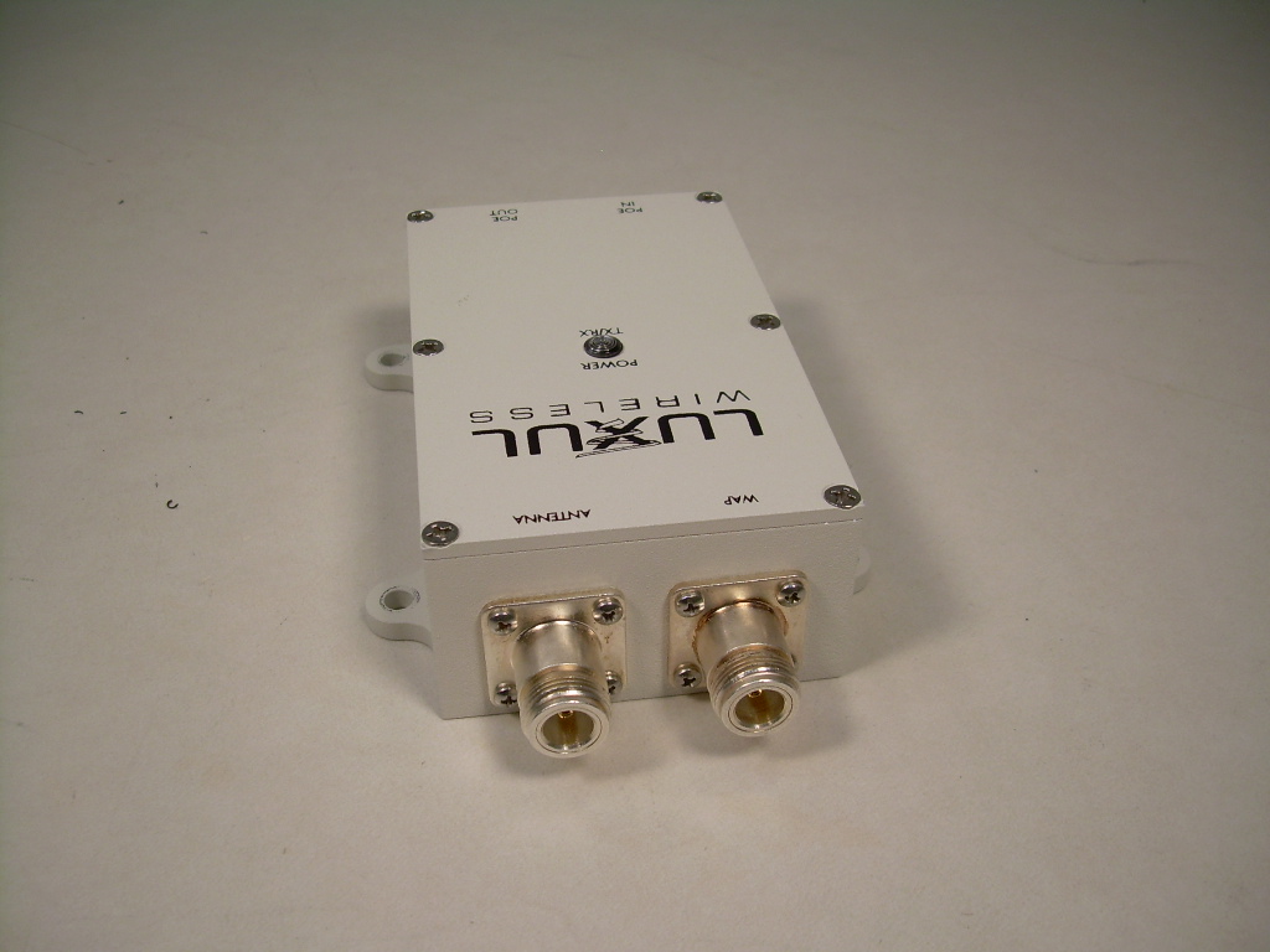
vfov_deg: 37.7
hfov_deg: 49.0
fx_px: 1394
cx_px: 635
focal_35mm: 38
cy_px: 476
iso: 50
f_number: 2.8
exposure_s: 1/105
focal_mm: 6.3
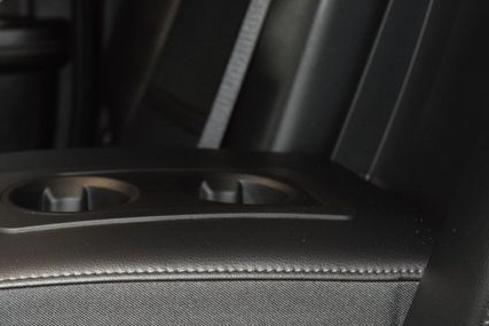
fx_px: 1070
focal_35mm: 79
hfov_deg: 25.6
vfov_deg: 17.3
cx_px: 148
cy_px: 235
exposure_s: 1/15
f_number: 4.2
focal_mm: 35
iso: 2800
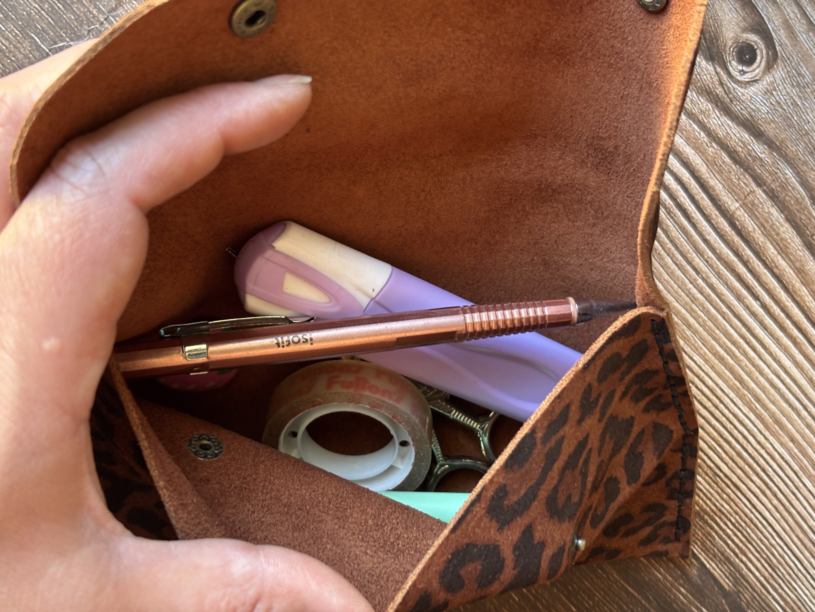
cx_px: 408
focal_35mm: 52
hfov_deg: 36.8
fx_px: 1224
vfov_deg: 28.0
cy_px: 306
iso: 160
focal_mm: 5.96
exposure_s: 1/40
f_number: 1.6
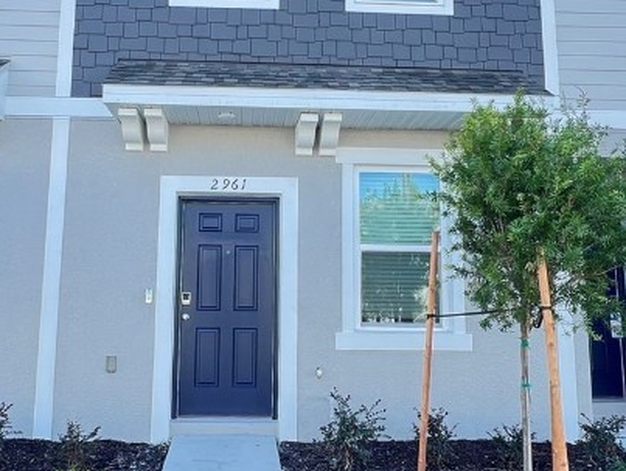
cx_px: 278
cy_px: 211
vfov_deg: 43.0
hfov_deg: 55.2
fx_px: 597
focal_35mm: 33
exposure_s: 1/104
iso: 32
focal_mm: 1.57
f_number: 1.8
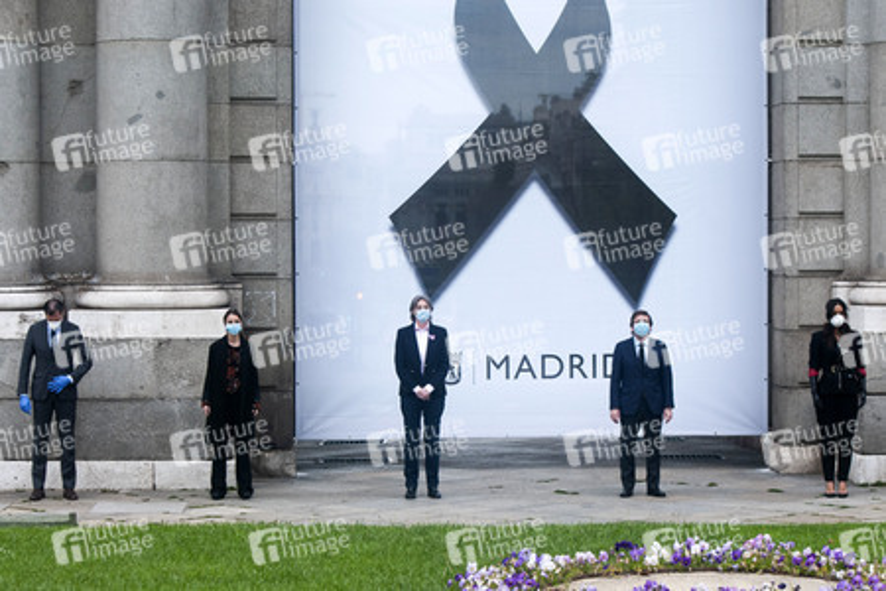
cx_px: 443
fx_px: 2584
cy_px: 296
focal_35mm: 105
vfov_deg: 13.0
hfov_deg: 19.5
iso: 500
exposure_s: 1/160
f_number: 5
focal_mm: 70
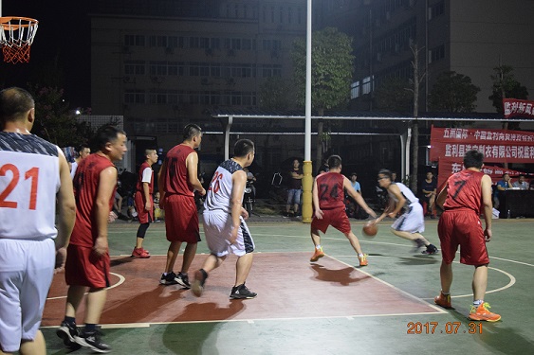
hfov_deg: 41.1
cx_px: 267
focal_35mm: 48
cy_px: 178
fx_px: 712
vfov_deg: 28.1
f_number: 4.5
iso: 3200
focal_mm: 32
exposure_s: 1/80
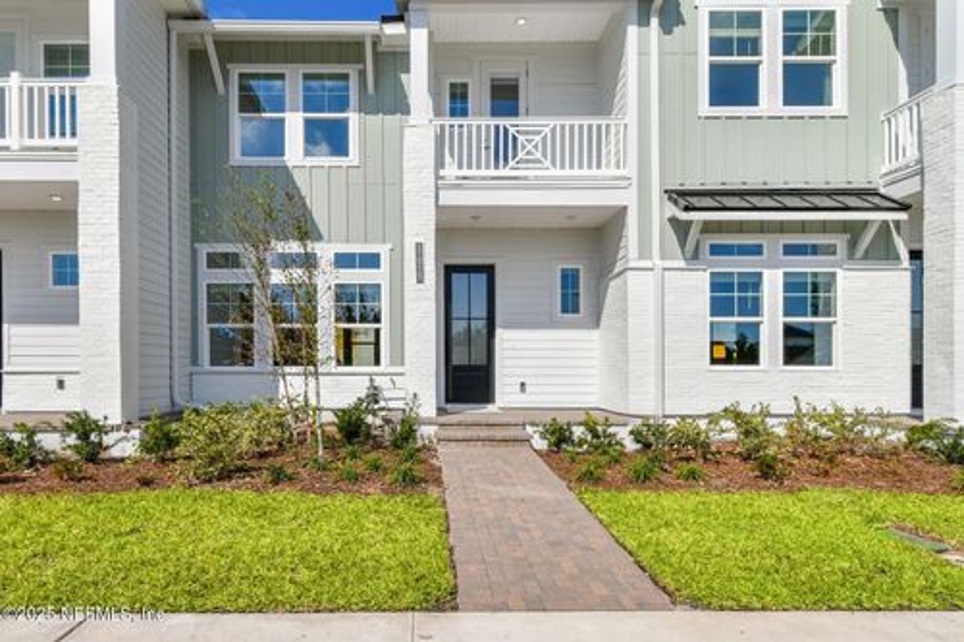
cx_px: 482
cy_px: 321
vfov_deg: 77.3
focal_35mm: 15
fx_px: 402
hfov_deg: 100.4
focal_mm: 10
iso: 125
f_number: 7.1
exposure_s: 1/800
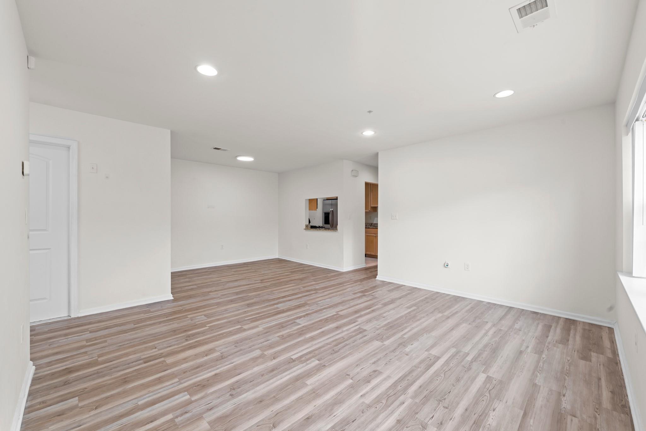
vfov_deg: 81.2
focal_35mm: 14
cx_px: 323
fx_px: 251
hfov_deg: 104.3
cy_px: 216
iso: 320
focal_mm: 14
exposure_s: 1/4
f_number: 10
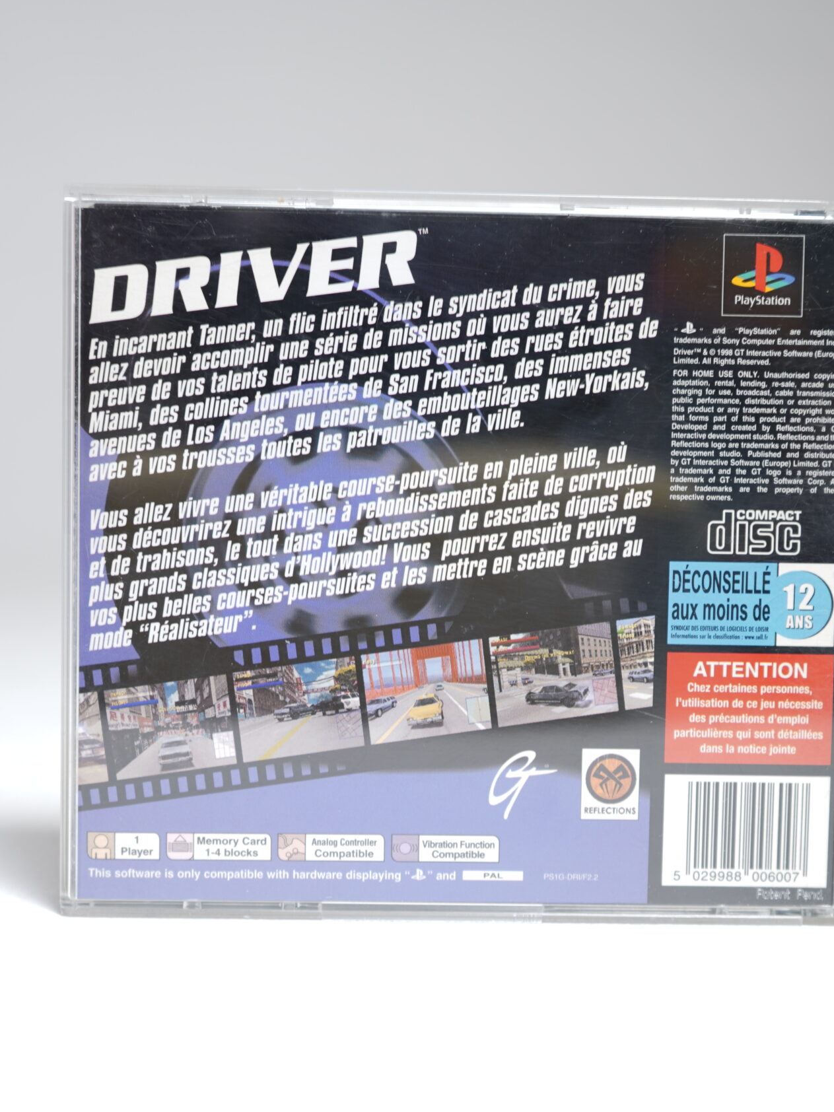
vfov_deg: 33.8
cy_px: 558
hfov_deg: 25.7
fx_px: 1831
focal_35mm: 57
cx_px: 444
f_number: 4.5
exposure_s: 1/4
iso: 64
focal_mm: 39
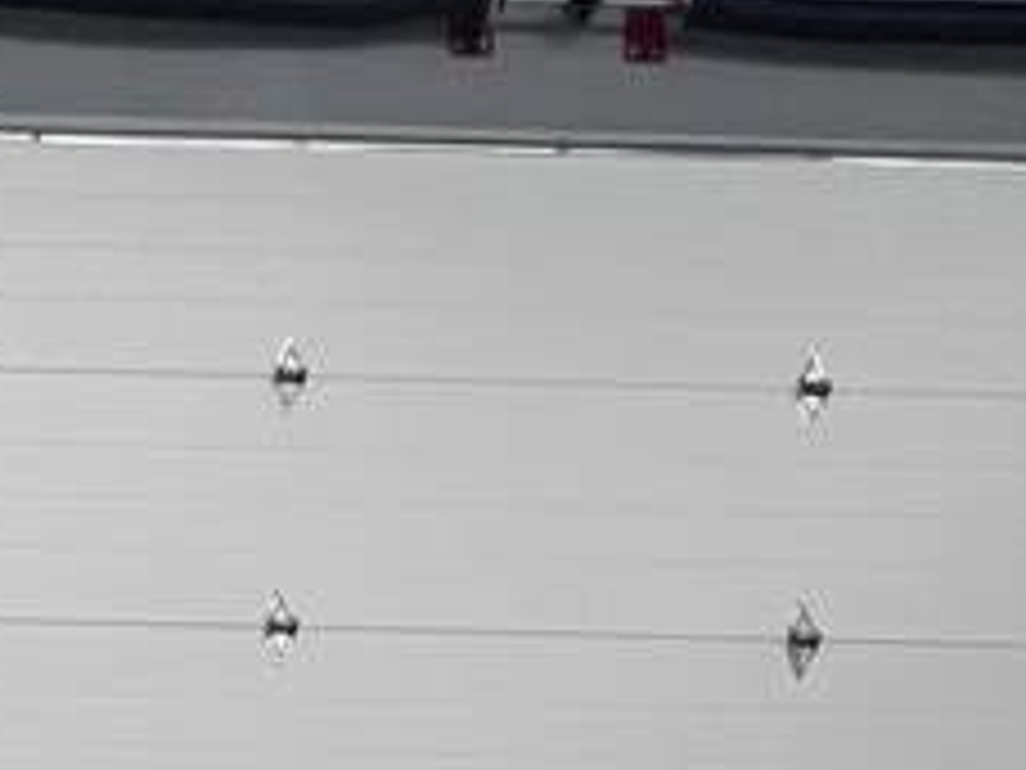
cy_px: 1310
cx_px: -680
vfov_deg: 17.2
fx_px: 2164
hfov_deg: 20.8
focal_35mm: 73
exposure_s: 1/100
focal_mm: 1.57
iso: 125
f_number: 1.8
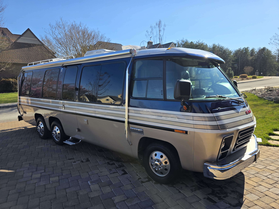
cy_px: 104
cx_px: 140
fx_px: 185
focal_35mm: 23
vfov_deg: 58.9
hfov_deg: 73.9
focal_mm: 6.3
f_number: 1.7
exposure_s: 1/4434
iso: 80
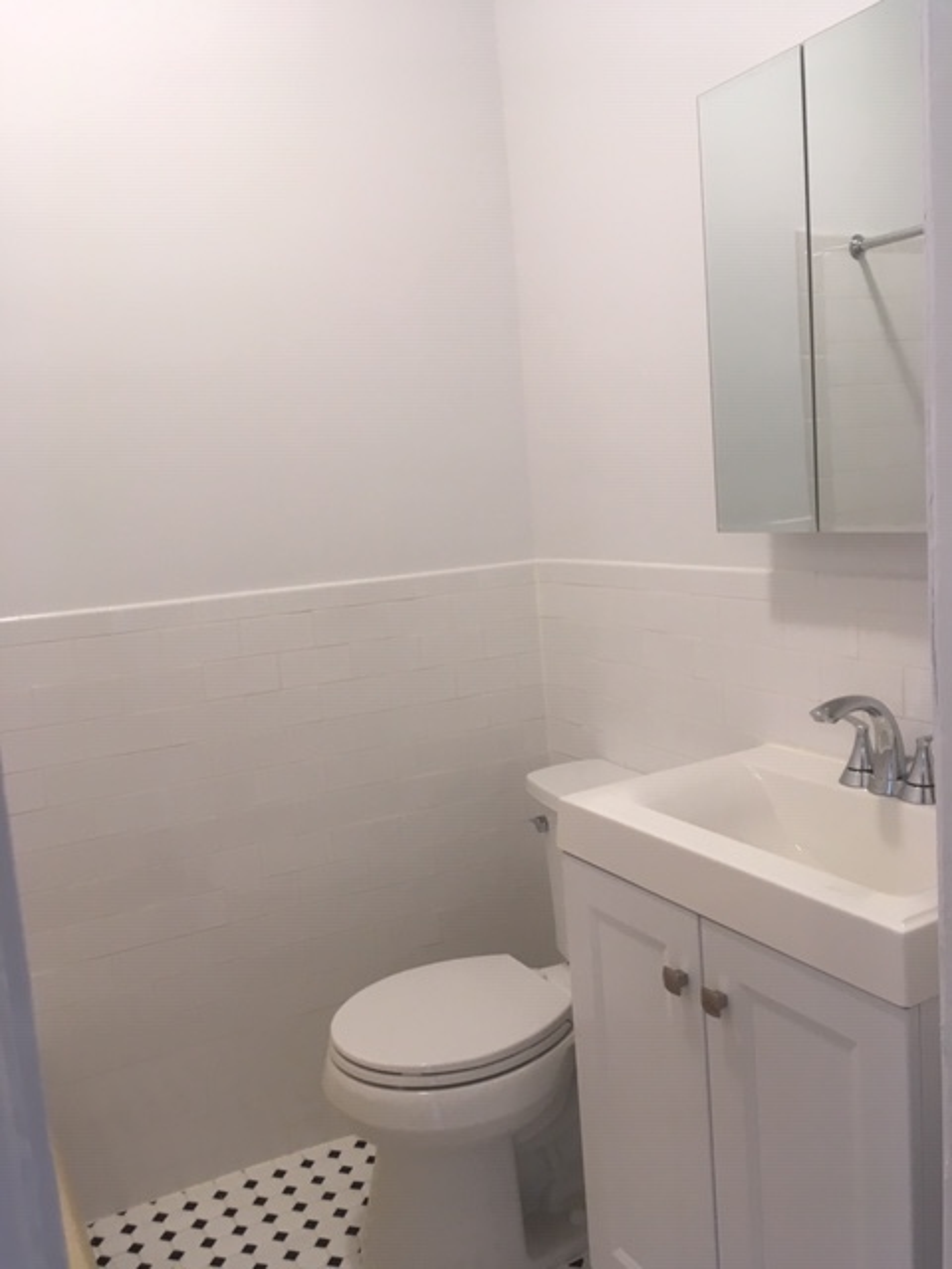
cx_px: 476
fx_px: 1063
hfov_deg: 48.2
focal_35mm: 29
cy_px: 634
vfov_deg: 61.7
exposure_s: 1/30
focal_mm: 4.15
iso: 50
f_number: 2.2
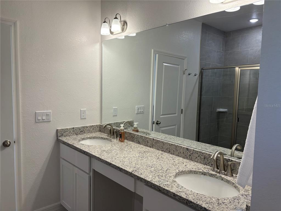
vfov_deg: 53.1
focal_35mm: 26
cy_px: 106
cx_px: 140
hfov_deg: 67.3
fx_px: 211
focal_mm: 5.96
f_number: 1.6
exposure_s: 1/120
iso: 64
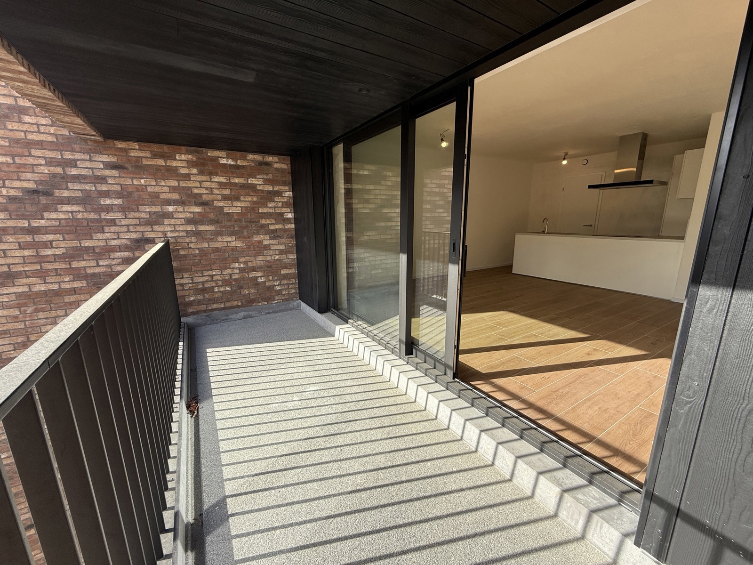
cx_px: 376
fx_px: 305
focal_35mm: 14
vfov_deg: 85.7
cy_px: 282
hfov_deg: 102.1
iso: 50
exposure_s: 1/448
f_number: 2.2
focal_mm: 2.22
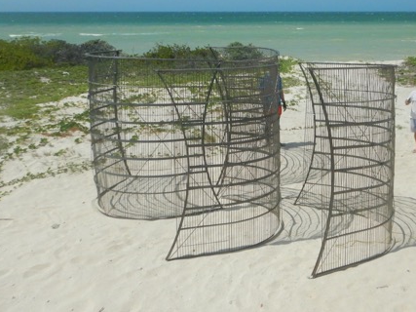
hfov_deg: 50.2
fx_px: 433
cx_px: 284
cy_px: 111
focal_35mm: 36
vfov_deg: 39.3
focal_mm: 4.3
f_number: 8.2
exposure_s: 1/1500
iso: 400
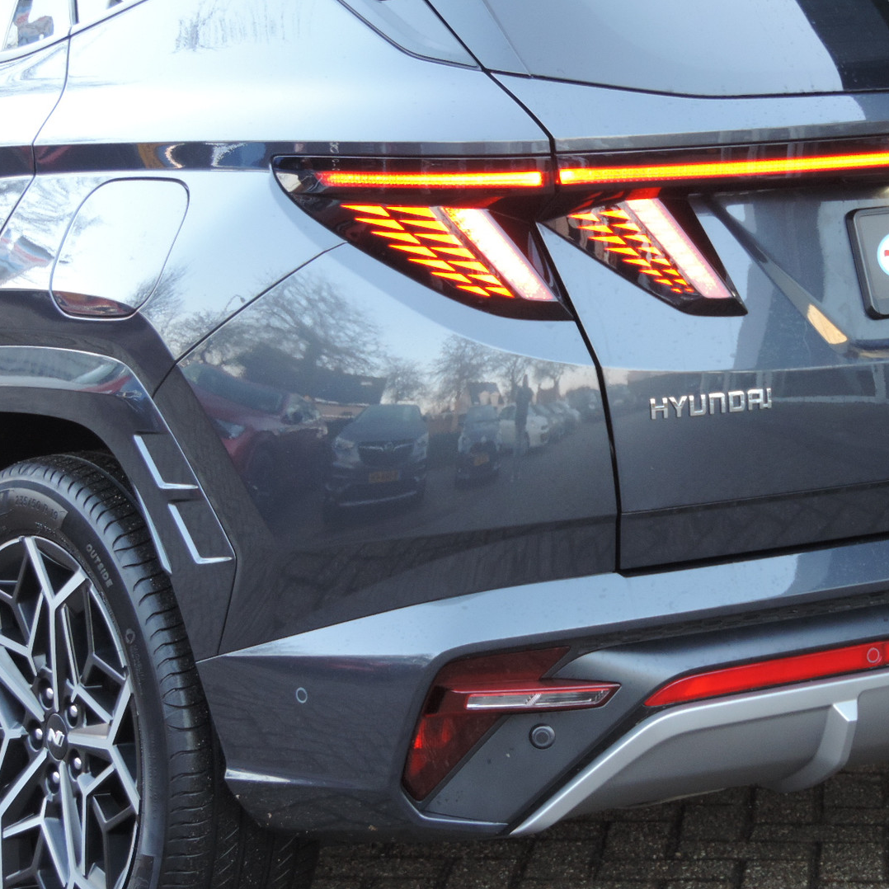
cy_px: 444
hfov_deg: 14.1
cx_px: 569
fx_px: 3603
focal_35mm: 124
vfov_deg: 14.1
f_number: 4.2
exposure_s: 1/25
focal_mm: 18.7
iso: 400
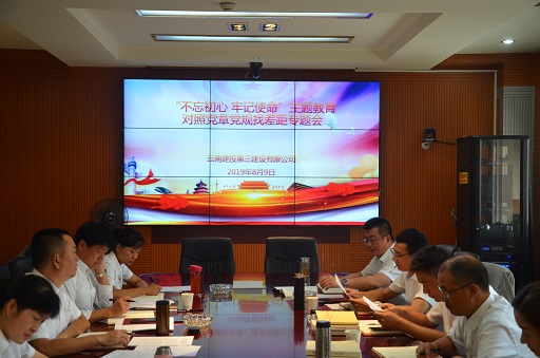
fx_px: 786
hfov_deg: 37.9
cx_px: 270
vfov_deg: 25.6
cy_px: 179
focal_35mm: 52
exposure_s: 1/30
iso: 800
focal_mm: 35
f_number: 4.5
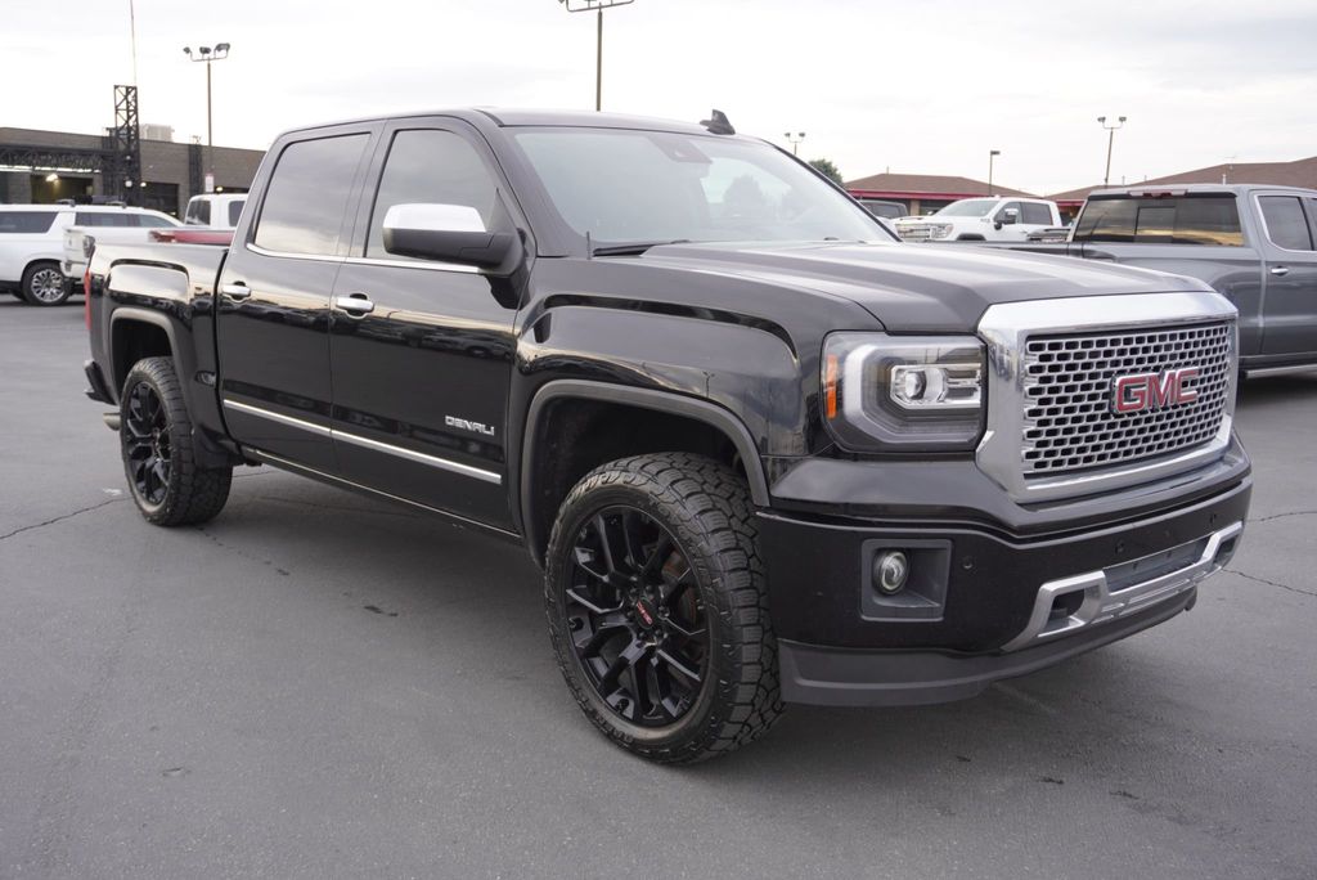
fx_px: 1263
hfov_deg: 55.1
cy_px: 440
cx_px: 658
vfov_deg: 38.4
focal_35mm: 34
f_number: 4.5
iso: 100
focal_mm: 23
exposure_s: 1/80
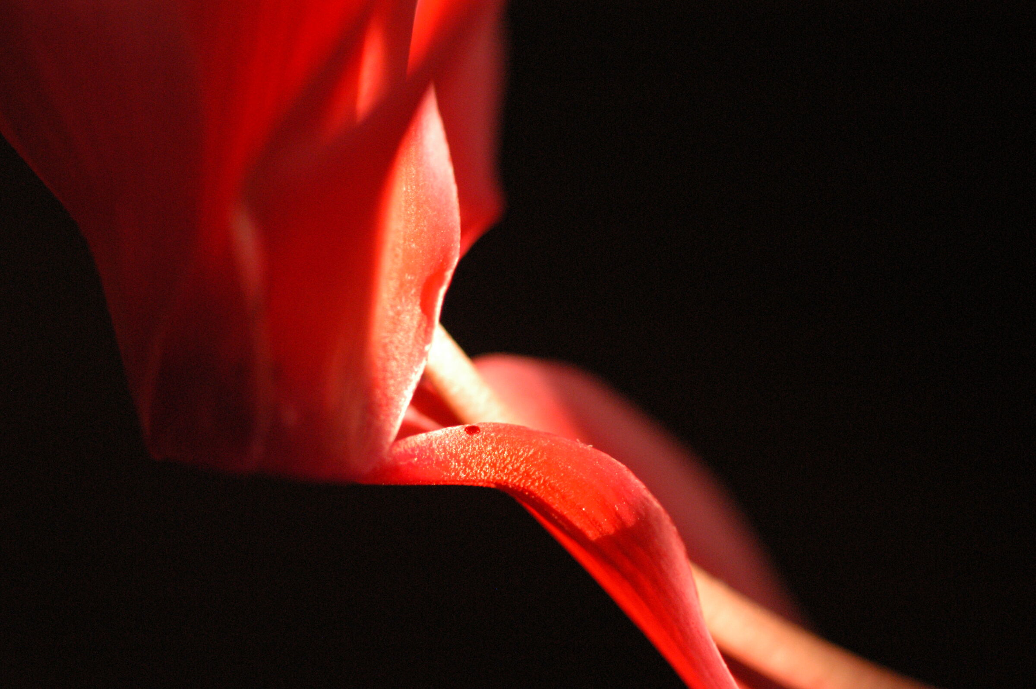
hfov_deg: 16.1
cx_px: 518
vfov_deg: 10.7
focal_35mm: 128
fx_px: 3666
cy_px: 344
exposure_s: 1/1000
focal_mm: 85
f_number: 64
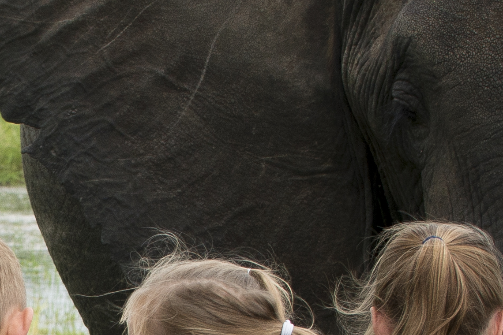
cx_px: -139
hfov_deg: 4.5
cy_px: 513
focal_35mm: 452
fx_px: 6315
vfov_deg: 3.0
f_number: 8
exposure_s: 1/250
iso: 280
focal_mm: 70
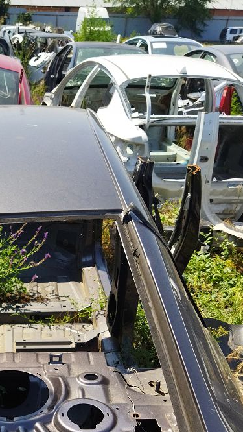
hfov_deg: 21.3
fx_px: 607
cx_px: -34
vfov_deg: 38.1
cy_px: 327
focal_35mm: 53
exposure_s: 1/2609
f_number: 1.79
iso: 98
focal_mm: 4.71
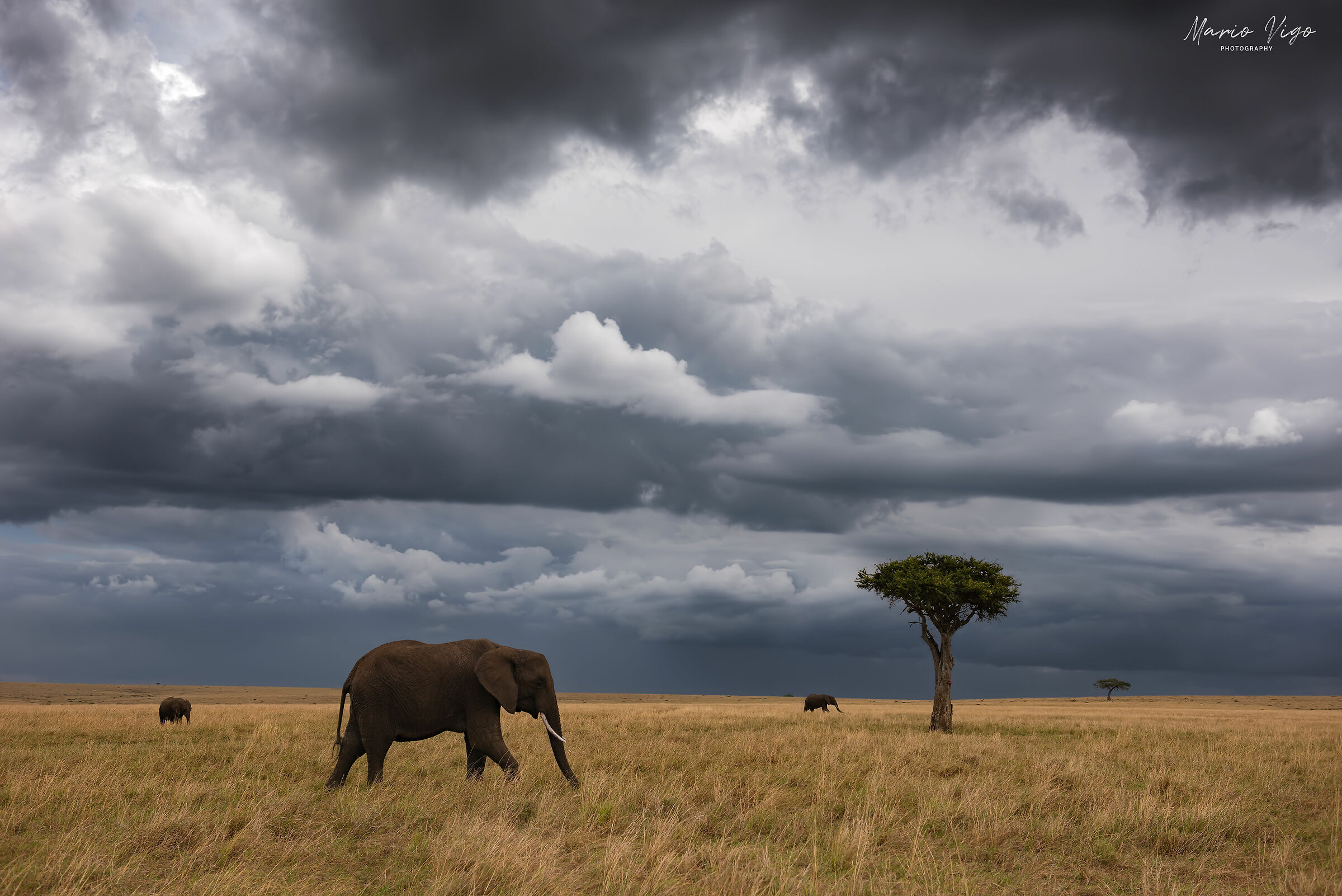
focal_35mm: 48
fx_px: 1790
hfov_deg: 41.1
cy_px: 448
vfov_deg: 28.1
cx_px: 671
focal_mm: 48
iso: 180
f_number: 5.6
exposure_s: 1/500
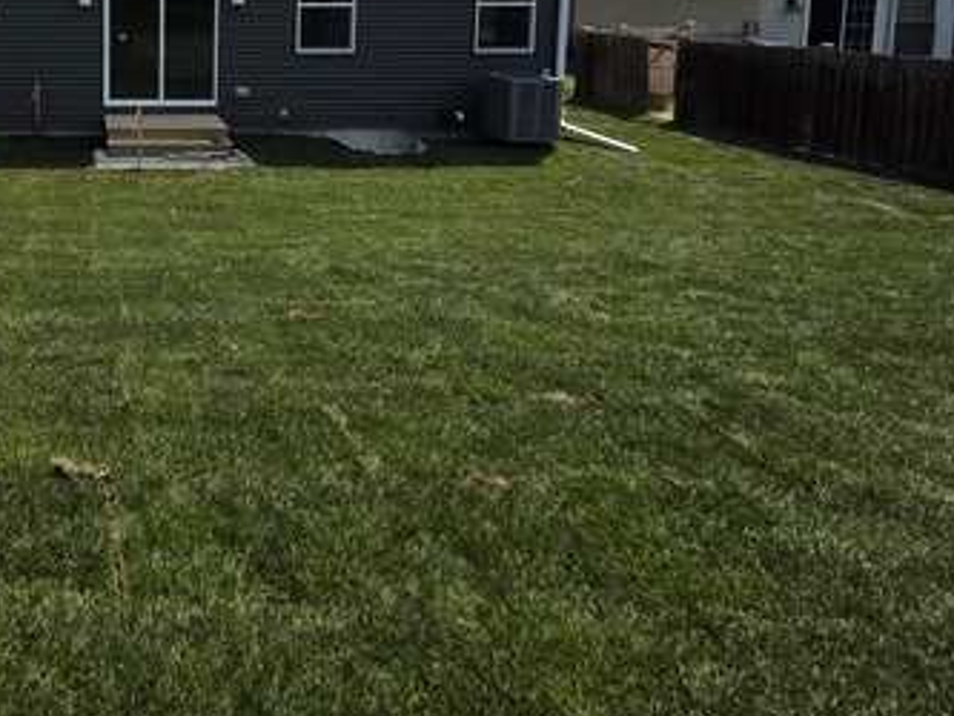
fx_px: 689
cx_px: 54
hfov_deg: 57.1
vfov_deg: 48.0
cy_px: 46
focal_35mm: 25
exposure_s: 1/2657
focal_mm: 2.2
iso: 40
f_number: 1.9
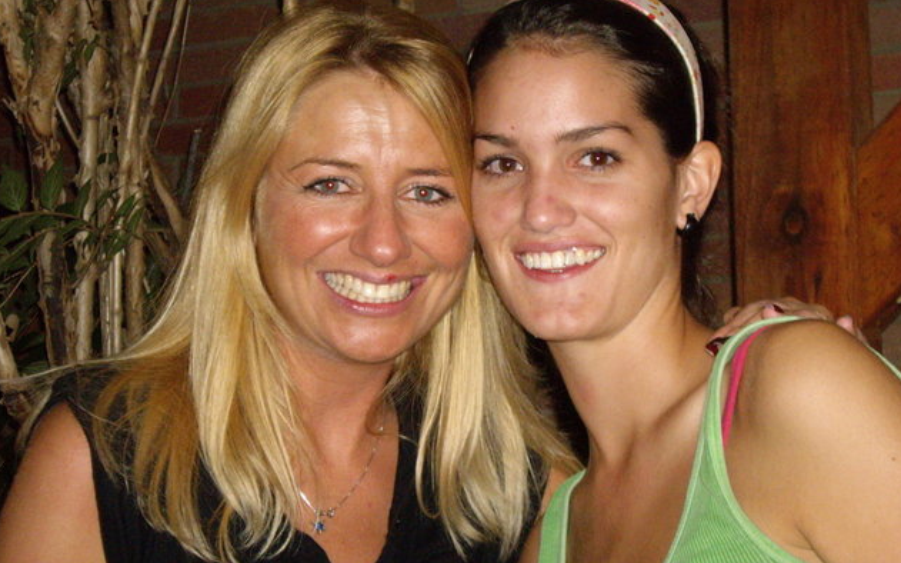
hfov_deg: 24.4
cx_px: 451
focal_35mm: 85
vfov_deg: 15.3
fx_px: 2087
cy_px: 233
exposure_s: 1/80
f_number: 4.1
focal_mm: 12.8
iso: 400
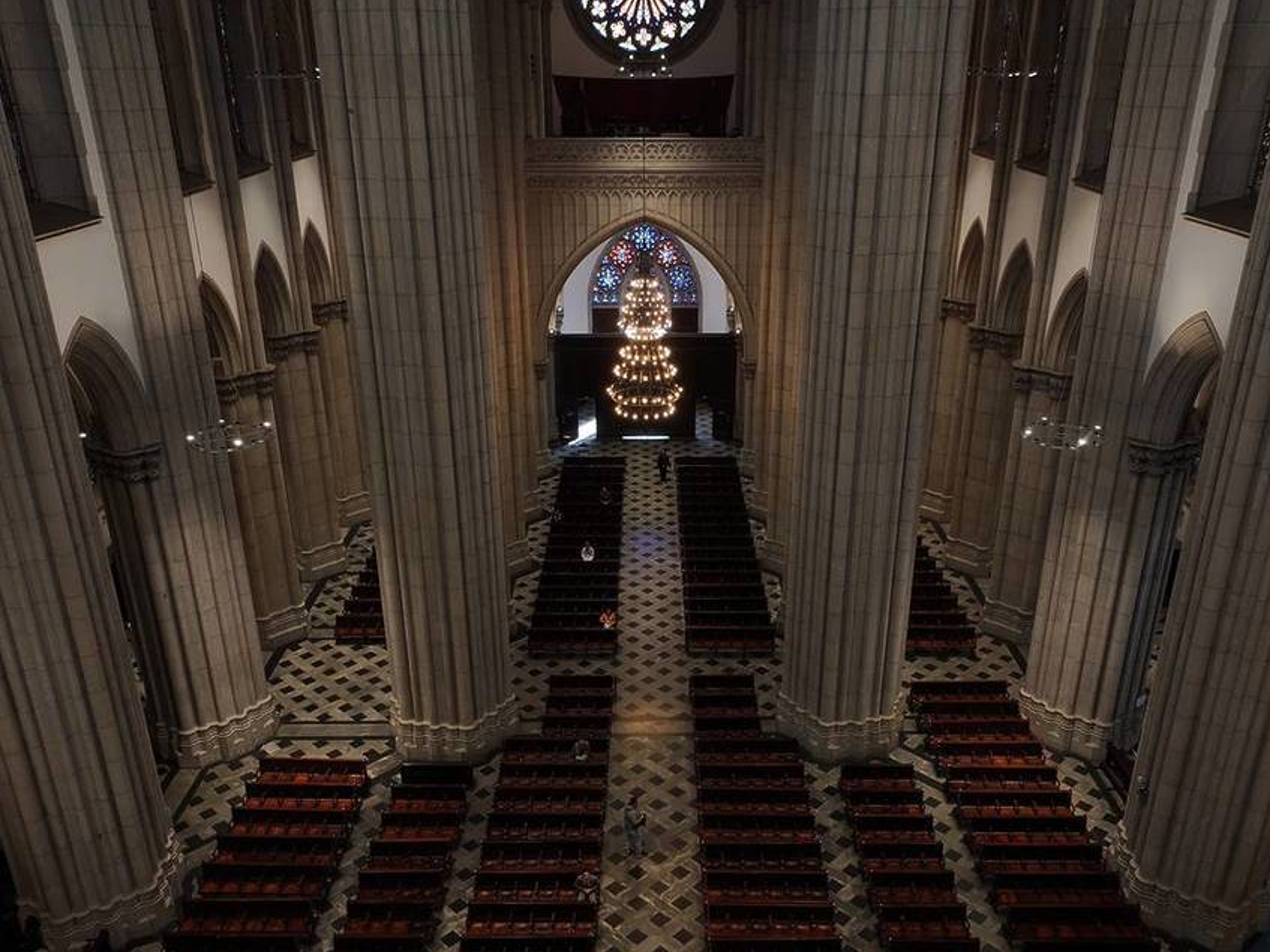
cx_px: 648
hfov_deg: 61.7
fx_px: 1064
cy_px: 545
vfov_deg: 48.1
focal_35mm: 29
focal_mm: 12.29
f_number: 2.8
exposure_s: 1/50
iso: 200
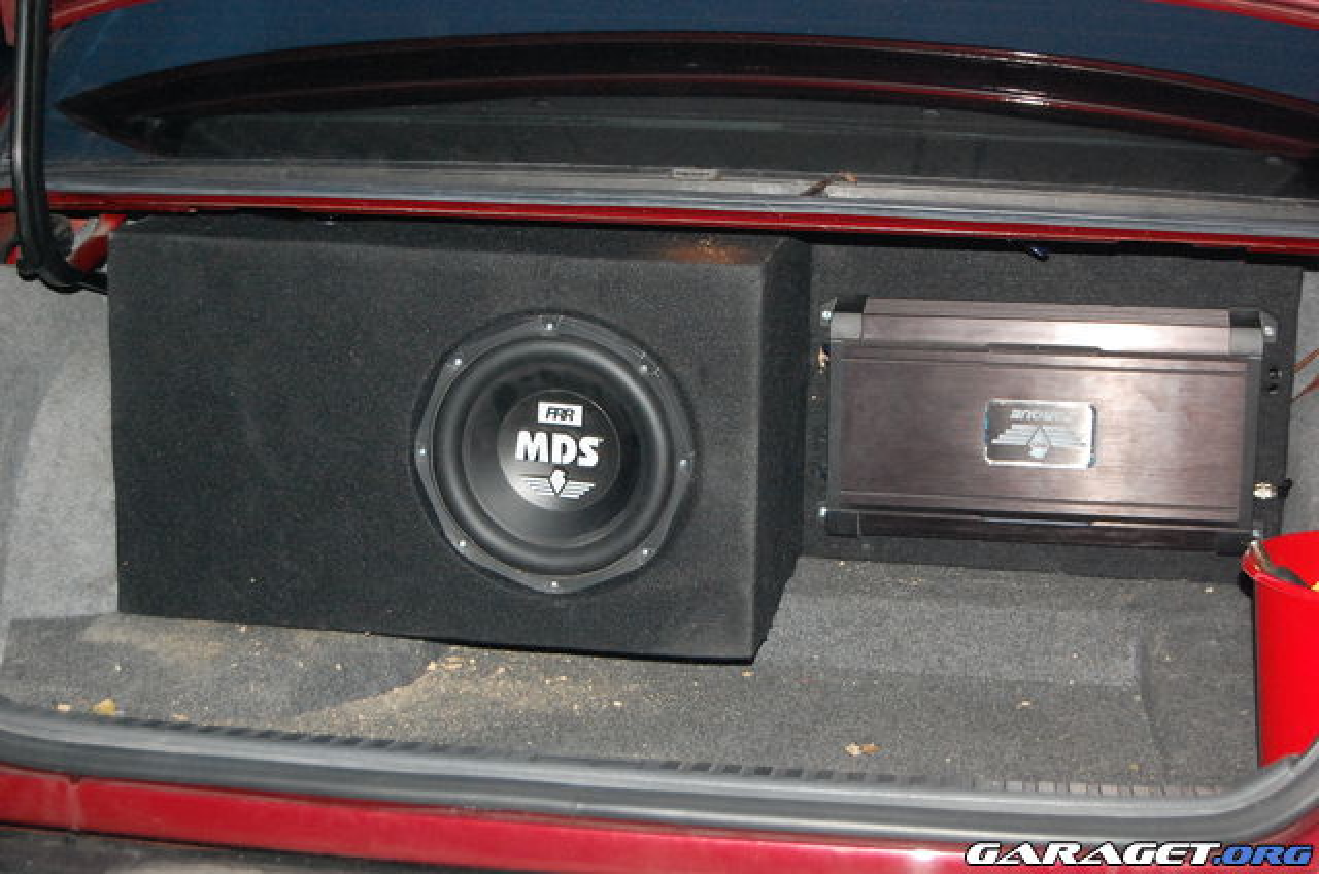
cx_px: 660
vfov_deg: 20.1
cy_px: 437
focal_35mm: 68
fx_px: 2468
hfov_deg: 29.9
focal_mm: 45
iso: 1600
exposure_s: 1/60
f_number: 5.3
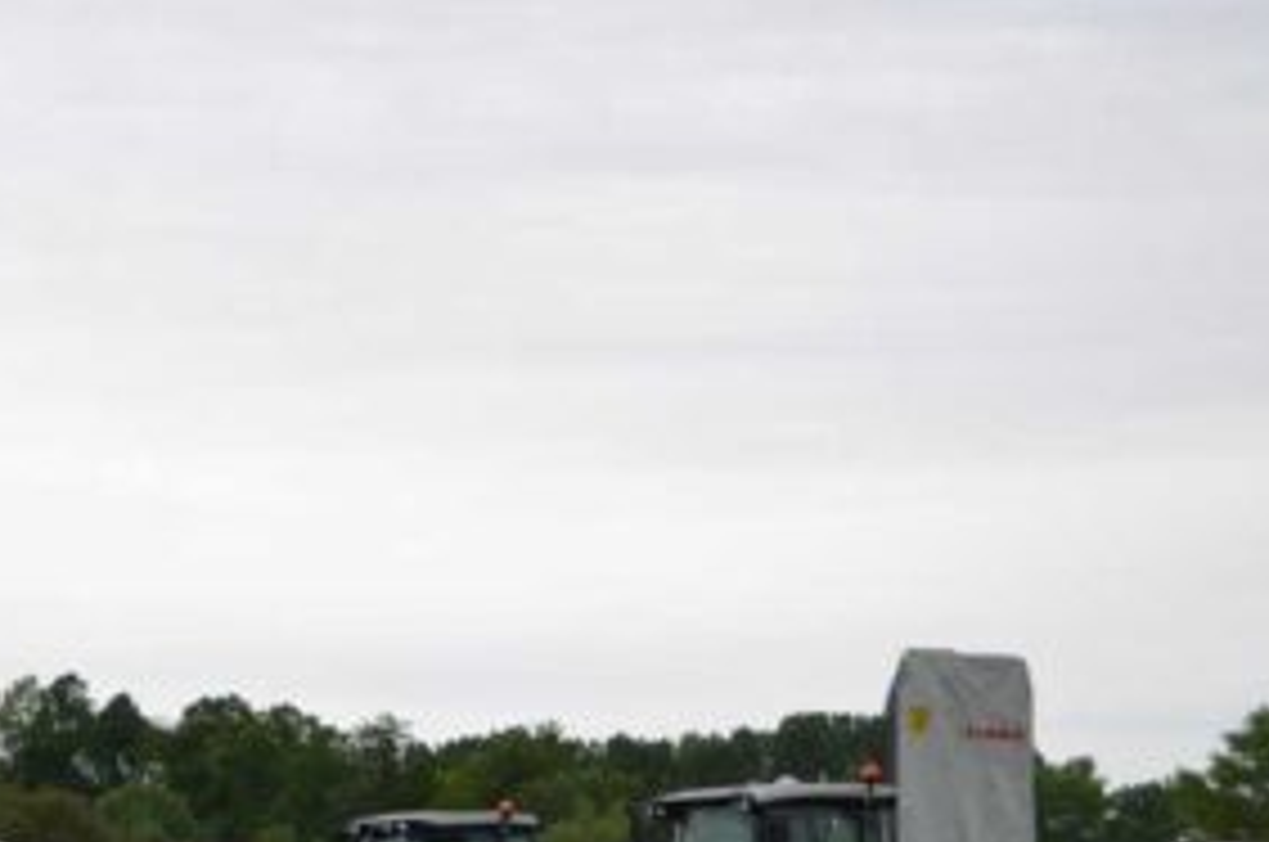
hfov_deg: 23.5
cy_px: 664
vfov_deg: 15.9
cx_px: 207
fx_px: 2991
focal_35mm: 85
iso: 100
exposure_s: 1/250
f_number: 4.5
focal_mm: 32
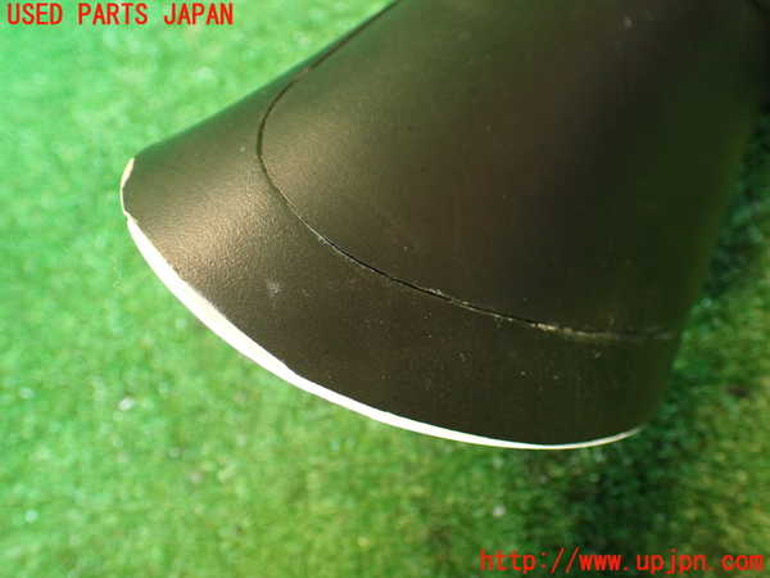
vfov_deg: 44.2
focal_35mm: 32
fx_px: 712
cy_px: 289
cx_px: 385
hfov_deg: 56.8
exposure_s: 1/30
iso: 500
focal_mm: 5.79
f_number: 2.4
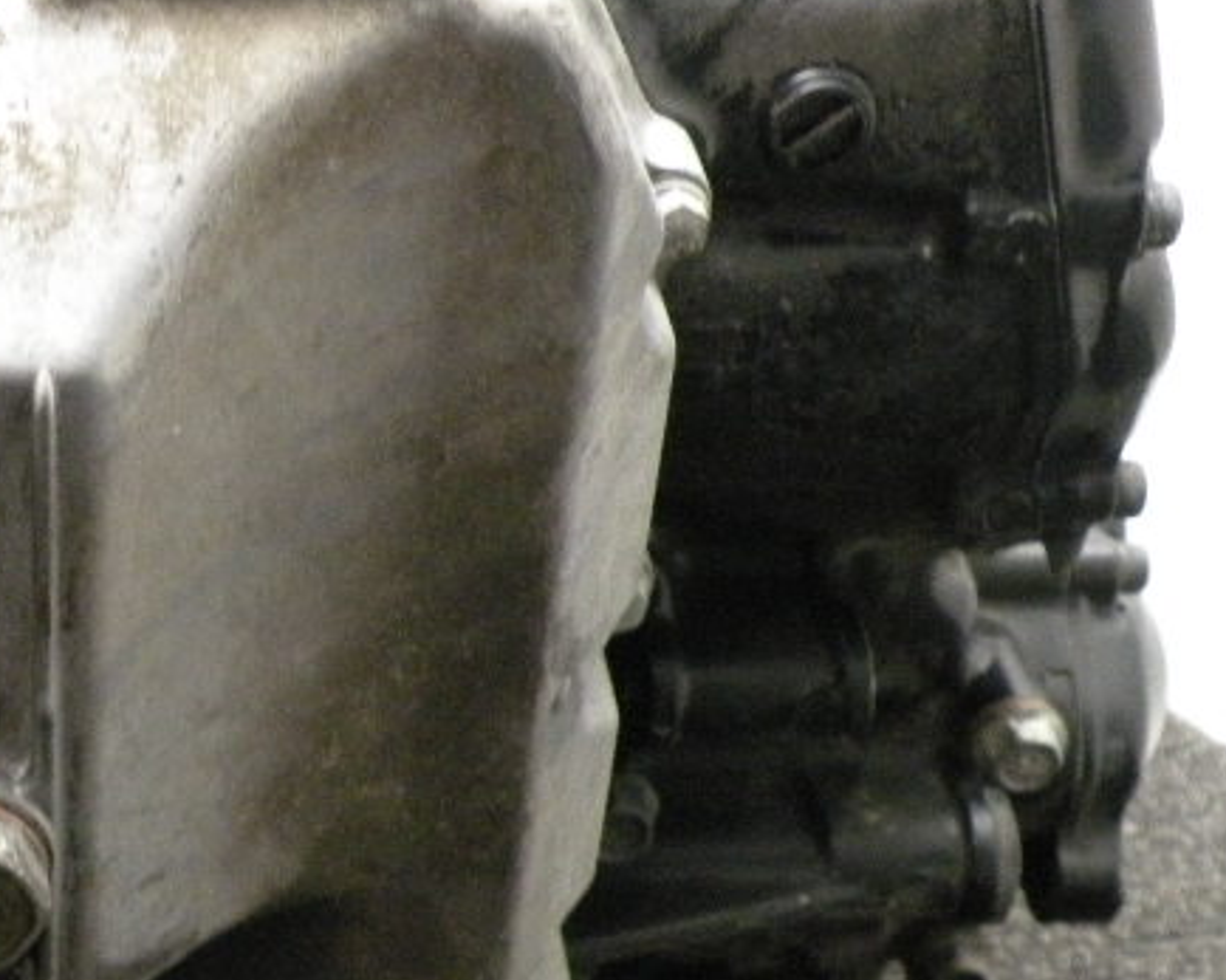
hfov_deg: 23.8
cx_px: -40
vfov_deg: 20.1
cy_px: 596
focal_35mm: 76
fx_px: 2757
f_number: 3.2
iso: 400
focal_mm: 5.8
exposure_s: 1/18.3
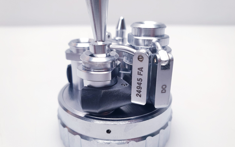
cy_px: 76
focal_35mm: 28
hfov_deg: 66.5
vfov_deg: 44.5
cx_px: 118
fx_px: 179
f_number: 2.4
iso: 100
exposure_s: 1/50
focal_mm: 4.3
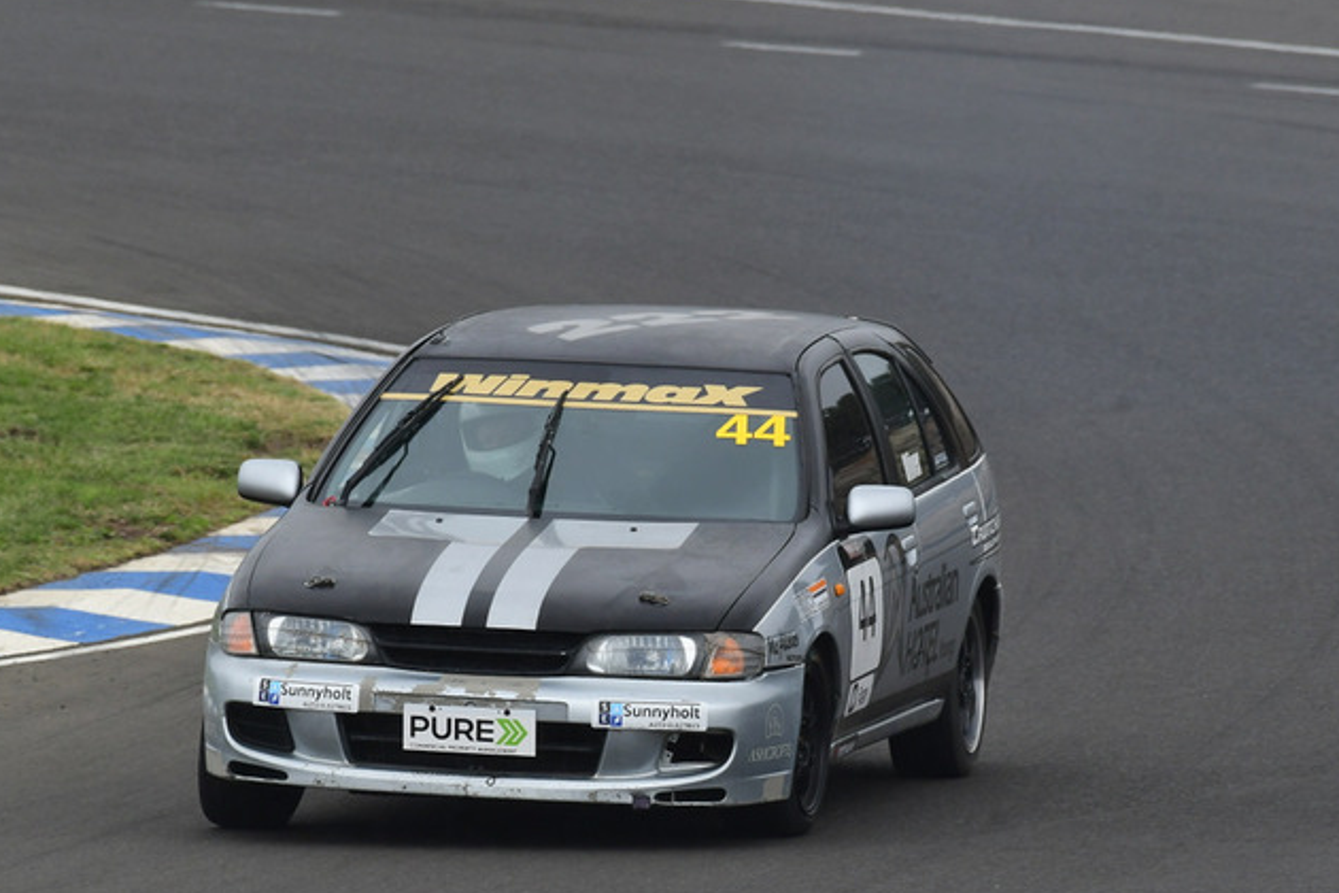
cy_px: 436
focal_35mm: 952
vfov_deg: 1.4
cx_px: 684
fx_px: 35406
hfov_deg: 2.2
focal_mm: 500
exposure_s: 1/640
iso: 640
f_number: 10
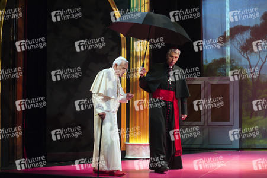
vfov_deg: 19.4
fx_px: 519
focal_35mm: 70
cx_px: 134
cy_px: 89
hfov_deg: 28.9
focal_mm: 70
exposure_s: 1/160
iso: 1600
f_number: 5
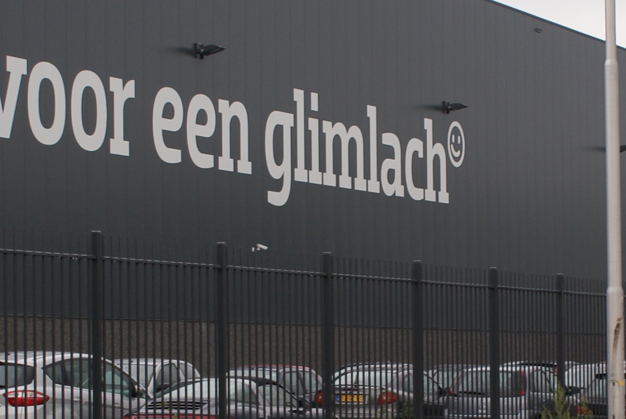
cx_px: 385
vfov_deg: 9.5
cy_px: 94
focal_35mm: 144
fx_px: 2507
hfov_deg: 14.2
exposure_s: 1/60
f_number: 5.6
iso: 100
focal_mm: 30
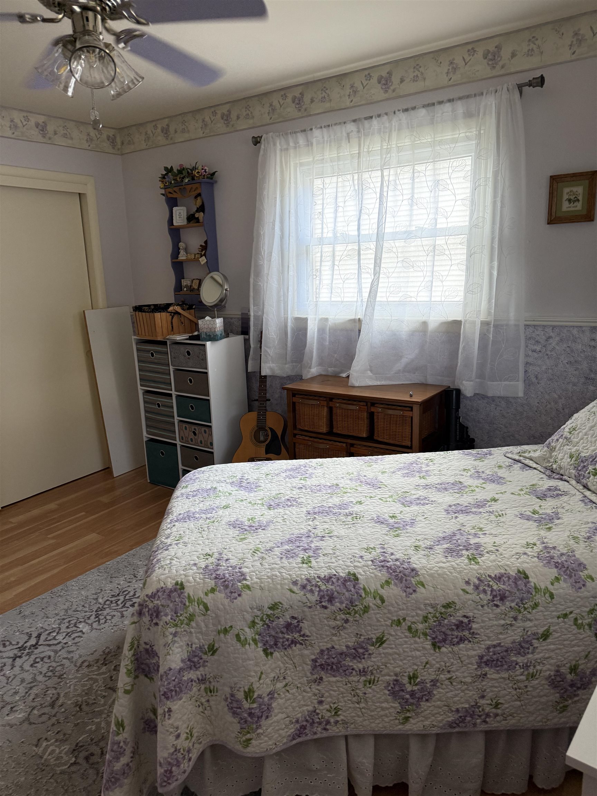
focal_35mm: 24
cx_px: 298
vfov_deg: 71.6
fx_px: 552
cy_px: 398
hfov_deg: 56.8
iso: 200
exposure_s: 1/76
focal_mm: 6.76
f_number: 1.78
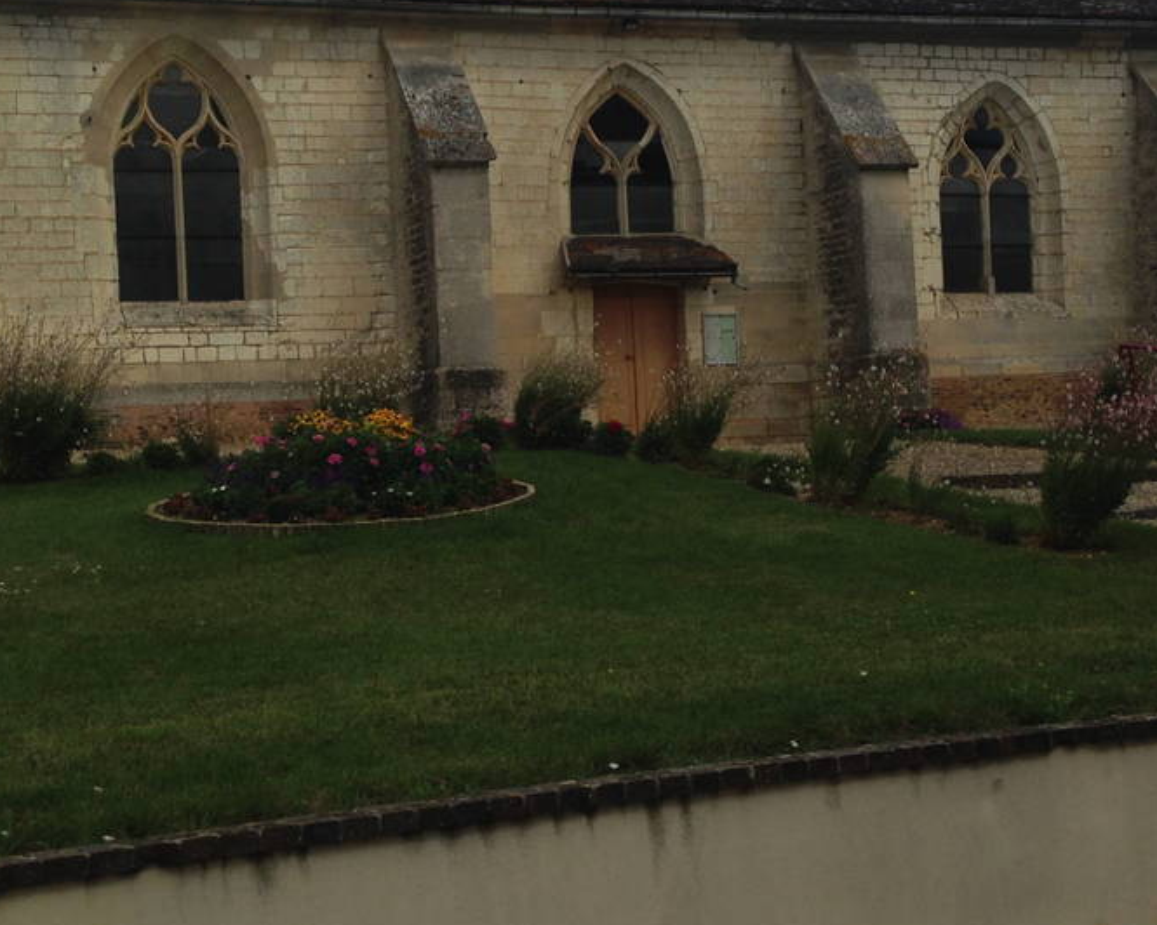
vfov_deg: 24.5
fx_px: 2123
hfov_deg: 30.5
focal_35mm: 62
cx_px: 593
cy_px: 367
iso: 50
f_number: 2.4
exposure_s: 1/1506
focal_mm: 4.12
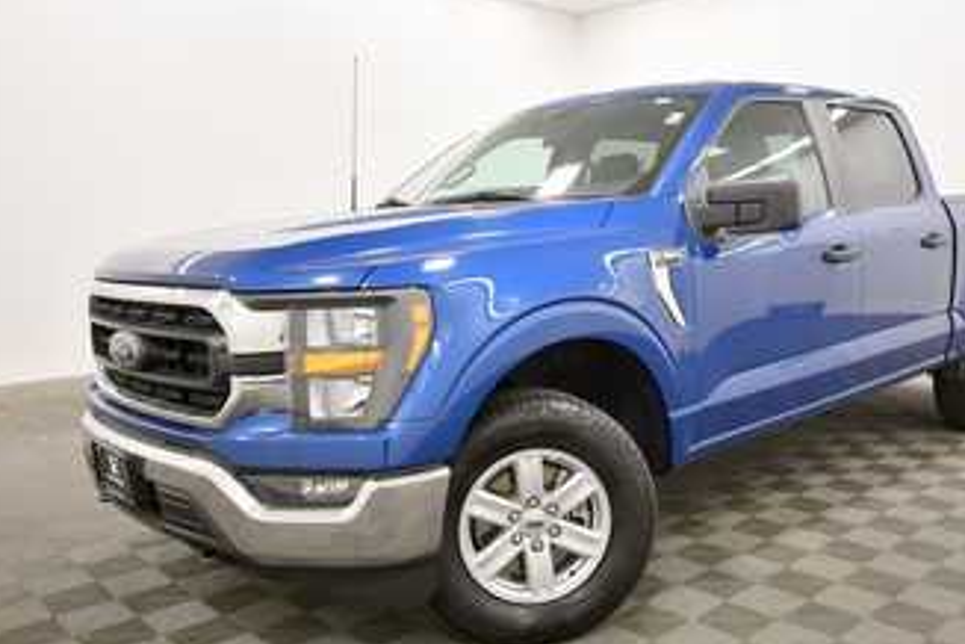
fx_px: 885
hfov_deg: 56.9
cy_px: 338
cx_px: 567
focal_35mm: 33
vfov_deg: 40.0
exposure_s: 1/125
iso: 1000
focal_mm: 18
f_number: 5.3
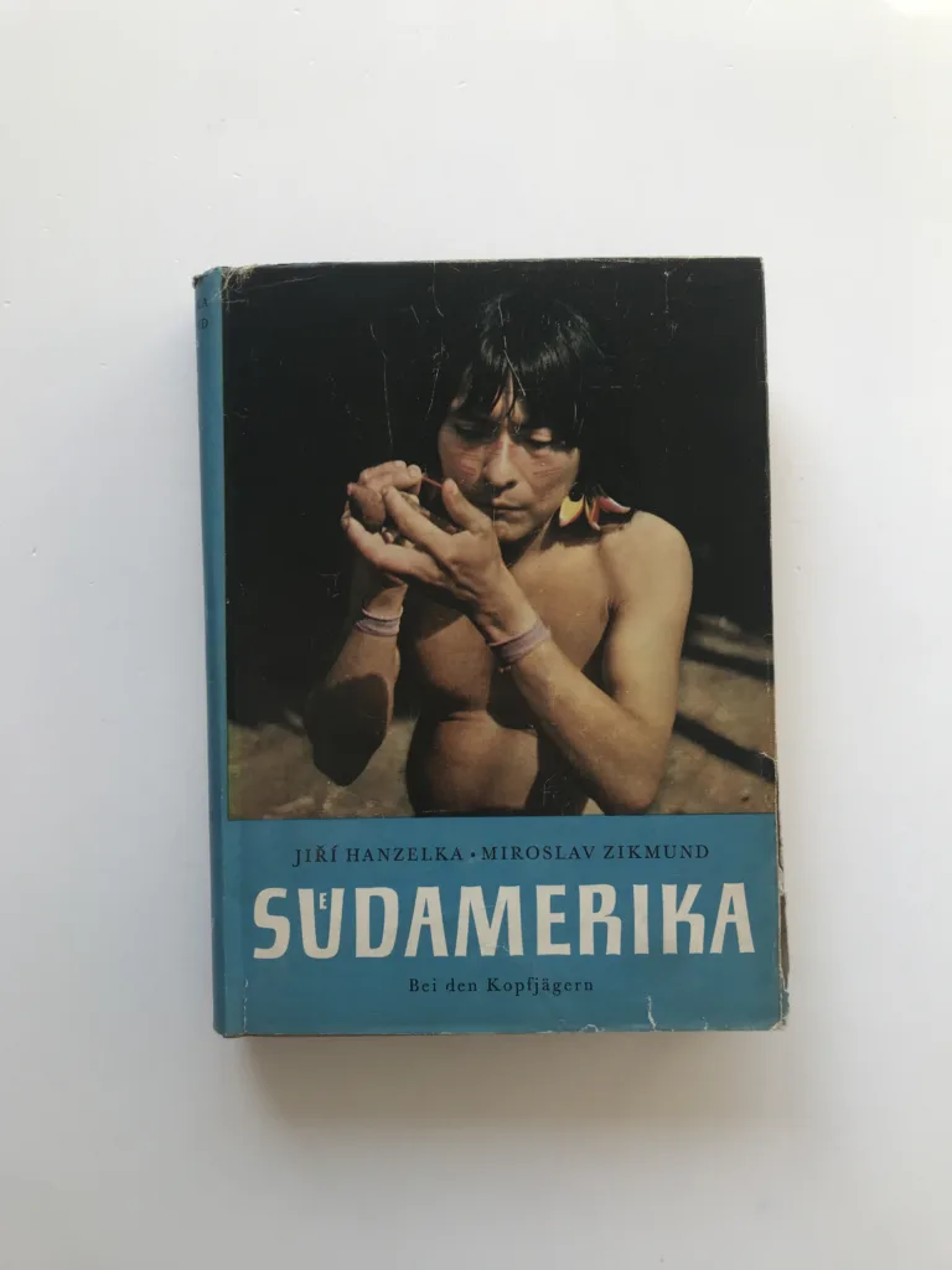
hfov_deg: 49.7
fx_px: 1027
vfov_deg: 63.4
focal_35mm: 28
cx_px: 476
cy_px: 635
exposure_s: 1/179
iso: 20
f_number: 1.8
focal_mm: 3.99
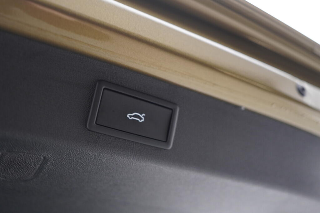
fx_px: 320
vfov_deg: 36.9
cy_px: 106
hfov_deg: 53.1
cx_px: 160
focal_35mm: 36
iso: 400
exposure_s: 1/40
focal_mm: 24
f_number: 2.8
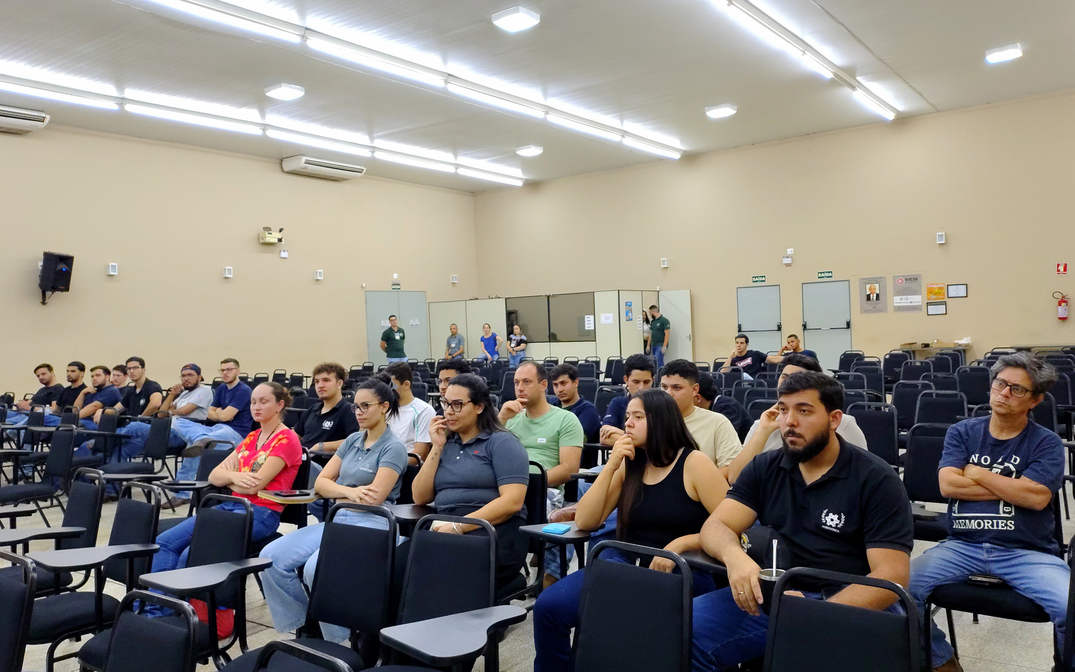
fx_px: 791
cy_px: 340
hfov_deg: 68.4
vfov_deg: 46.0
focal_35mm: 27
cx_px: 539
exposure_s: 1/30
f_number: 1.7
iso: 809
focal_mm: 4.71
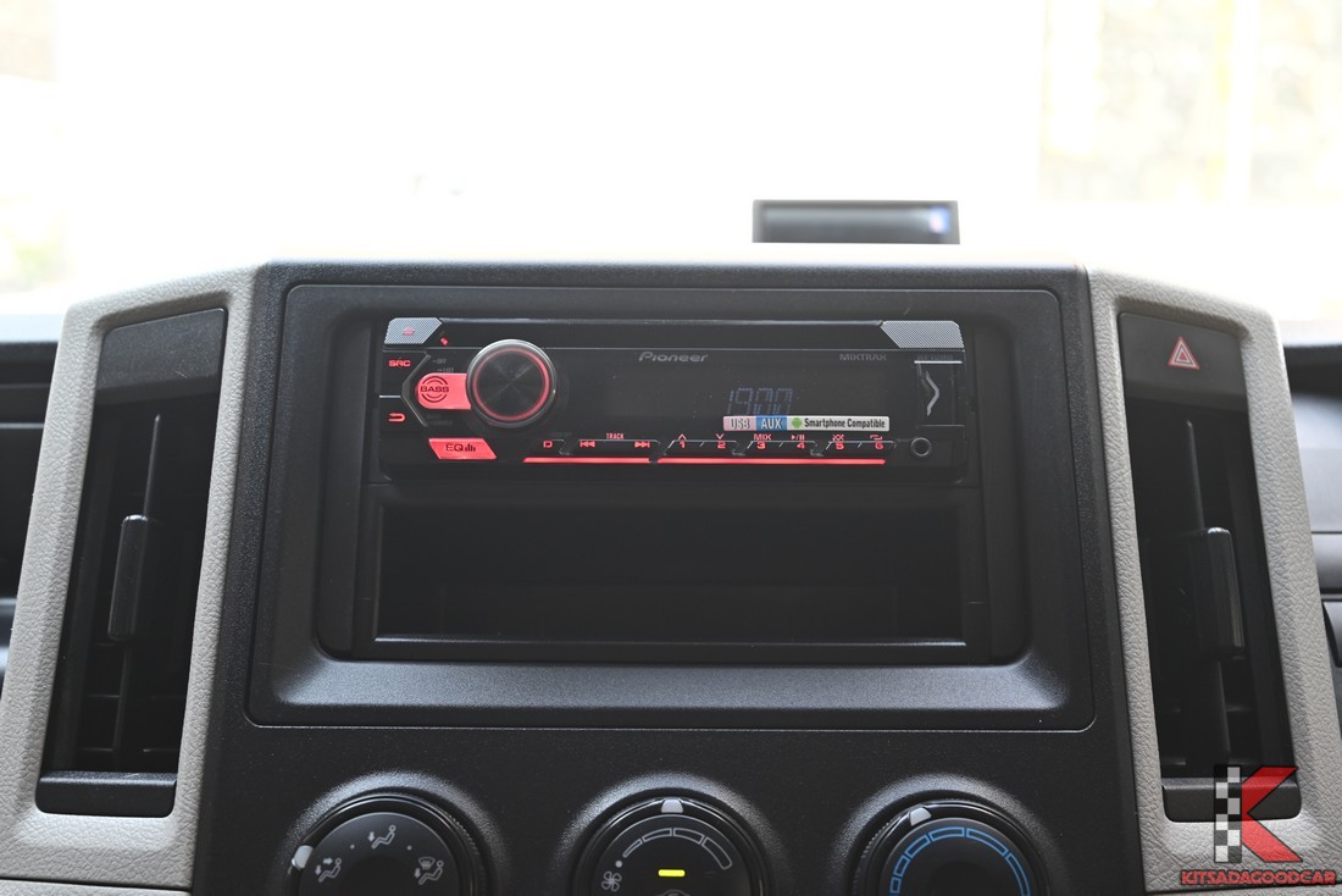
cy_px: 448
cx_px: 671
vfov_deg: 35.1
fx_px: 1417
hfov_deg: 50.7
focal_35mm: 38
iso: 400
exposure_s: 1/45
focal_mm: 38
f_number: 5.6
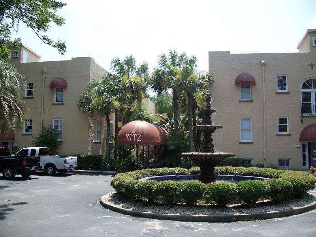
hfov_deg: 50.1
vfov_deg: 38.7
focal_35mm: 37
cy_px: 118
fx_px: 338
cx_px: 158
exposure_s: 1/640
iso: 64
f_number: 2.8
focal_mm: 7.8
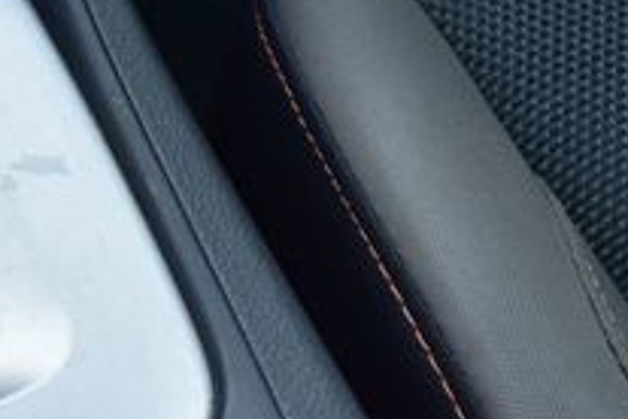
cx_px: -109
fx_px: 1779
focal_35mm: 102
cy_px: -128
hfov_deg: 19.0
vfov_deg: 13.0
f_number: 7.1
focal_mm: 22
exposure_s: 1/40
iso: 400
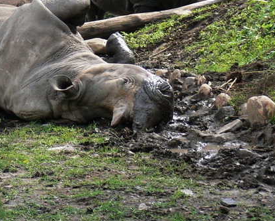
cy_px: 71
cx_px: 65
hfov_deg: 15.4
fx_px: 1009
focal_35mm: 124
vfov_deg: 12.4
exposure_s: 1/100
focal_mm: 12.5
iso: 80
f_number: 3.2
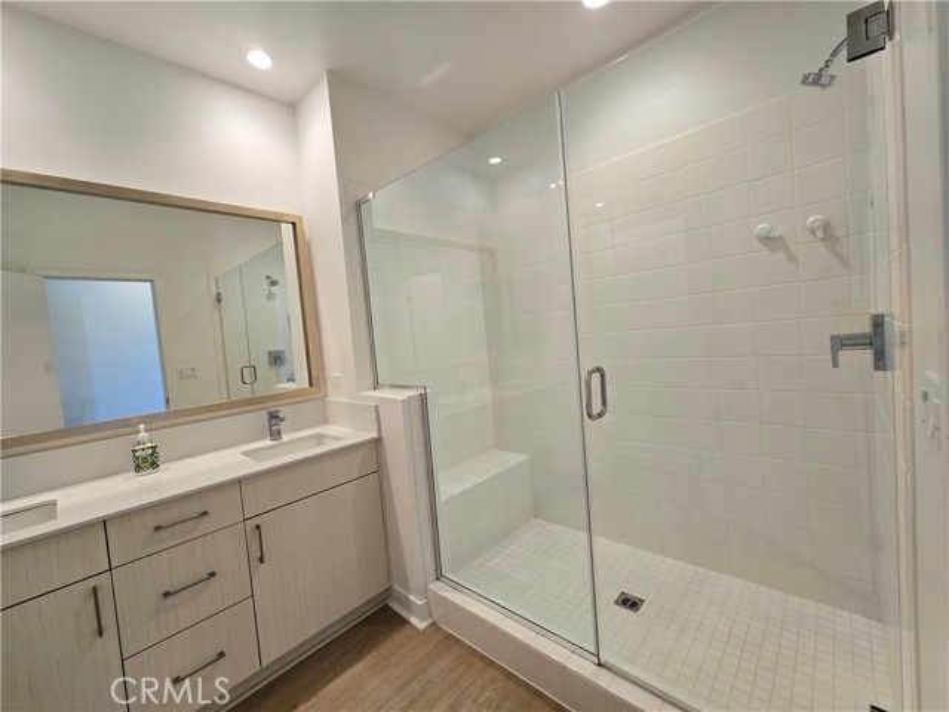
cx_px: 474
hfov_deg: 106.2
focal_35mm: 13
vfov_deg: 89.9
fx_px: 356
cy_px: 356
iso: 64
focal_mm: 2.2
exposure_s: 1/60.2
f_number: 2.2
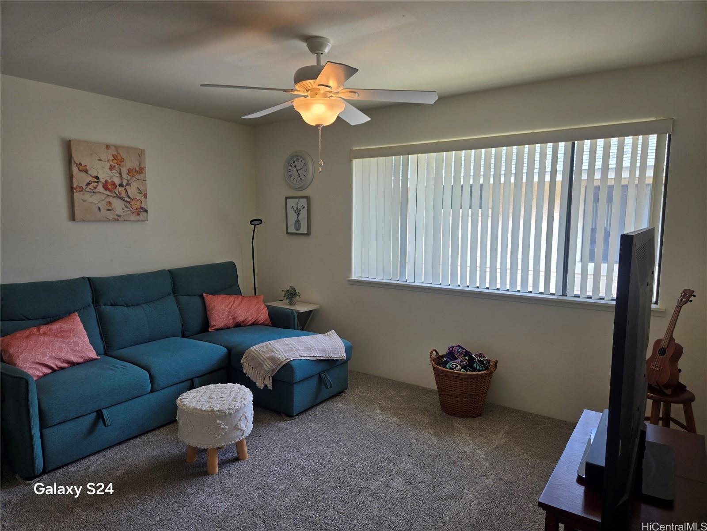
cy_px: 266
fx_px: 470
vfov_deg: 58.9
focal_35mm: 23
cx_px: 354
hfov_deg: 73.9
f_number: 1.8
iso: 25
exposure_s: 1/130
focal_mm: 5.4
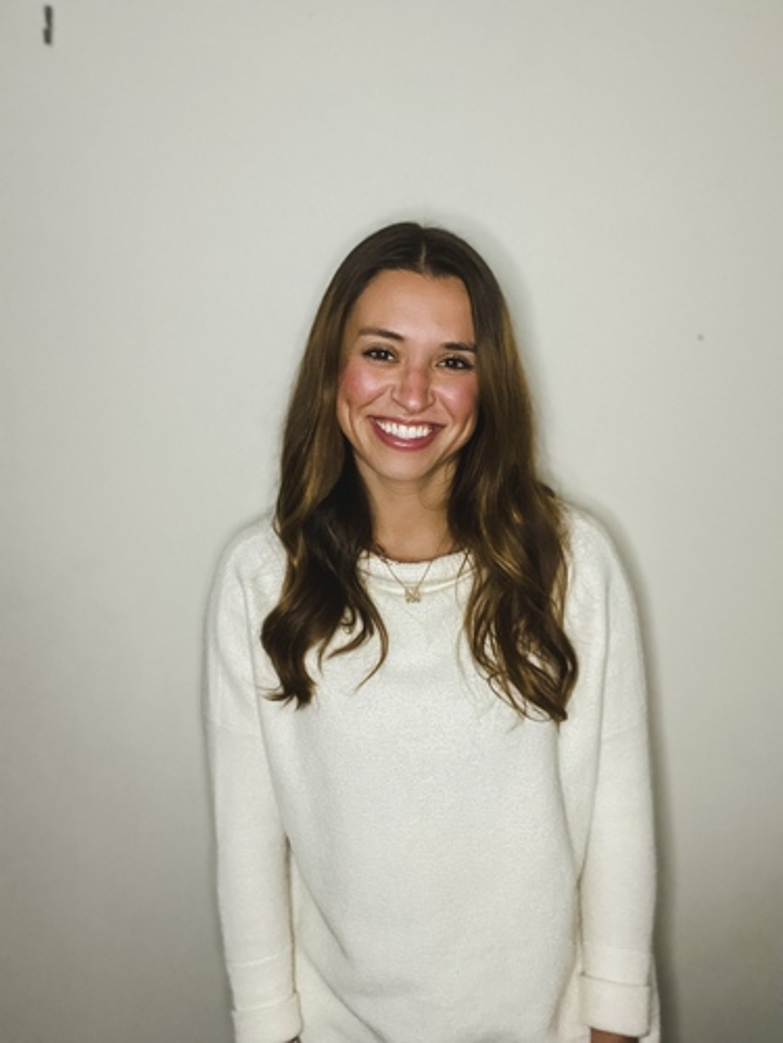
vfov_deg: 60.0
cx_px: 392
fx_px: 905
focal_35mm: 30
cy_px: 522
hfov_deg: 46.8
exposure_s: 1/30
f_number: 2.2
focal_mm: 2.71
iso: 500
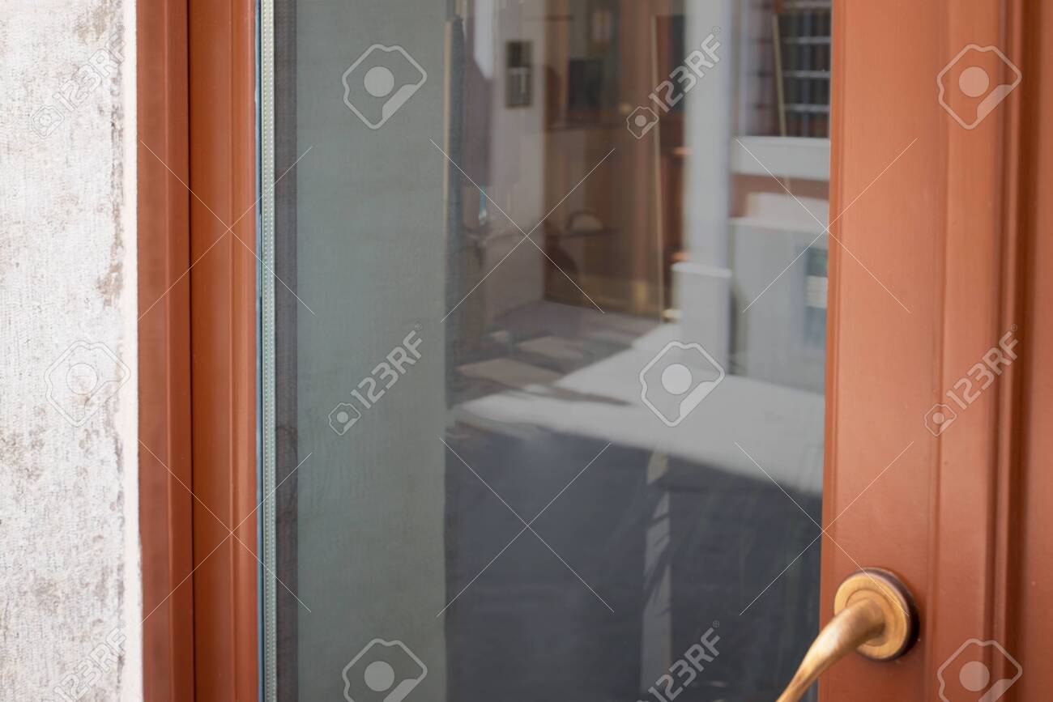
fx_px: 1463
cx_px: 526
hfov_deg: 39.6
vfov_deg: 27.0
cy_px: 351
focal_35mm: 50
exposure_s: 1/60
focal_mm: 50
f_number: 8
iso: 400
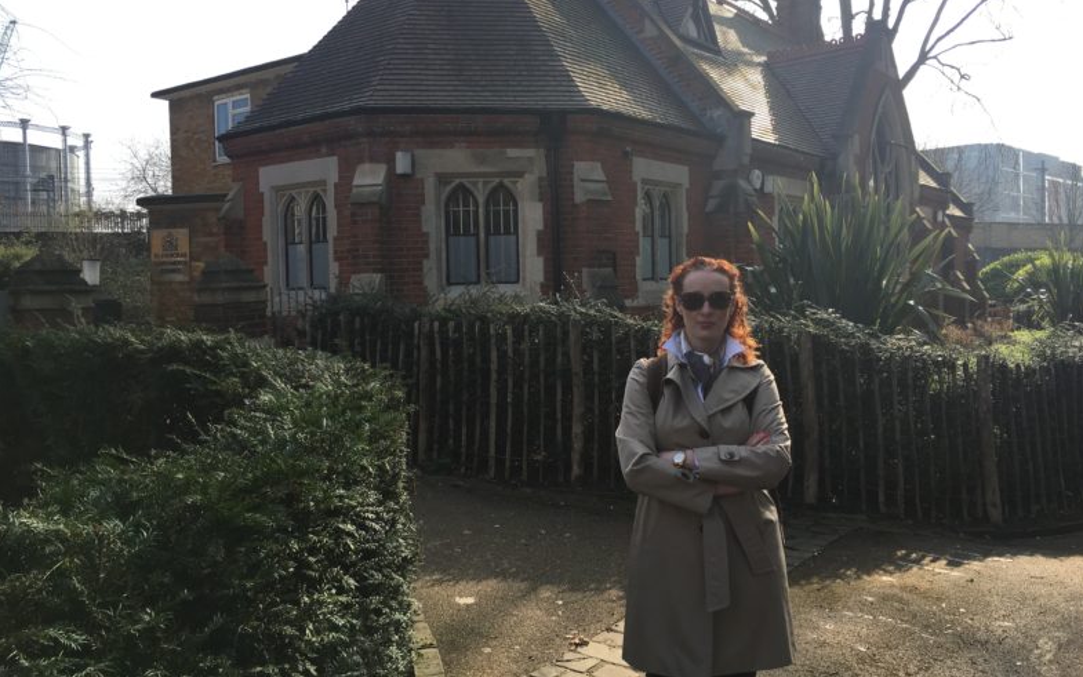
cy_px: 316
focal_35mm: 31
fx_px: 915
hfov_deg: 61.2
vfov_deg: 40.6
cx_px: 544
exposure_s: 1/674
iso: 25
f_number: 2.2
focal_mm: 4.15
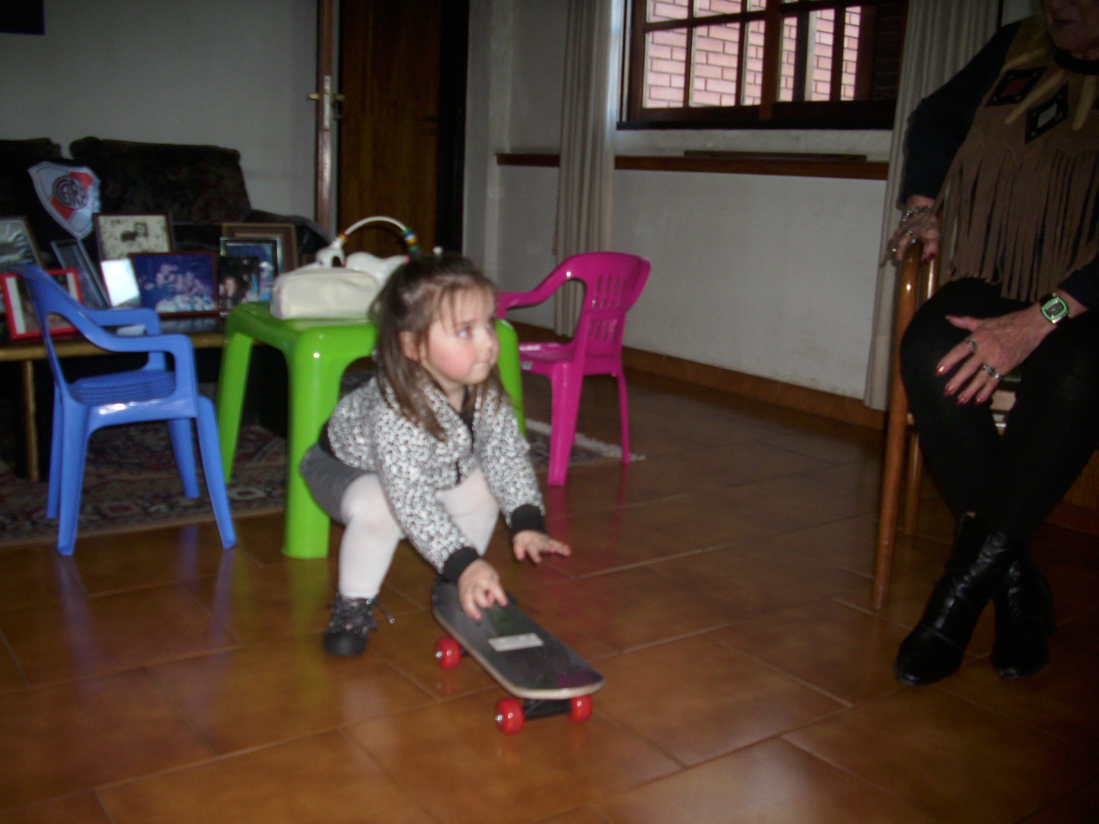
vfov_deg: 45.4
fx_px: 984
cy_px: 412
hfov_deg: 58.4
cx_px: 550
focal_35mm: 31
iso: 100
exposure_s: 1/30
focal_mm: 6.2
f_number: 2.8
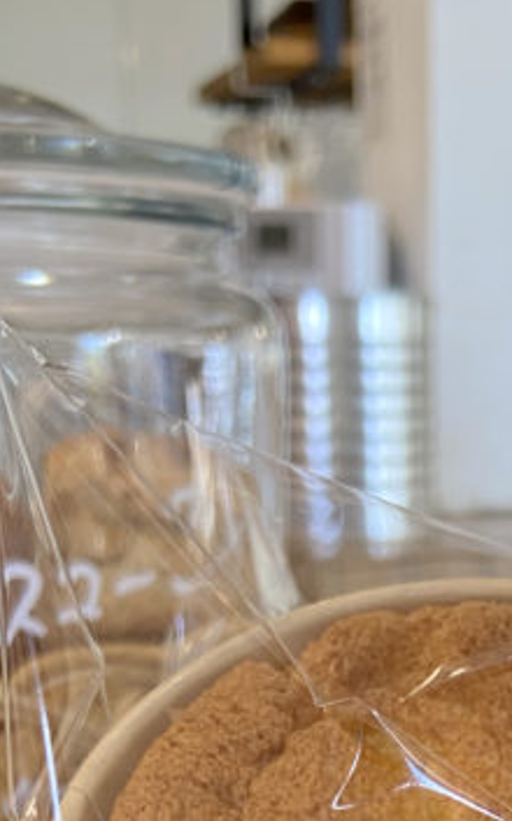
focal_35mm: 80
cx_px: 442
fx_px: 1790
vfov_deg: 22.4
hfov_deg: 16.1
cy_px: 1140
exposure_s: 1/60
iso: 80
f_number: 1.8
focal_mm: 4.25
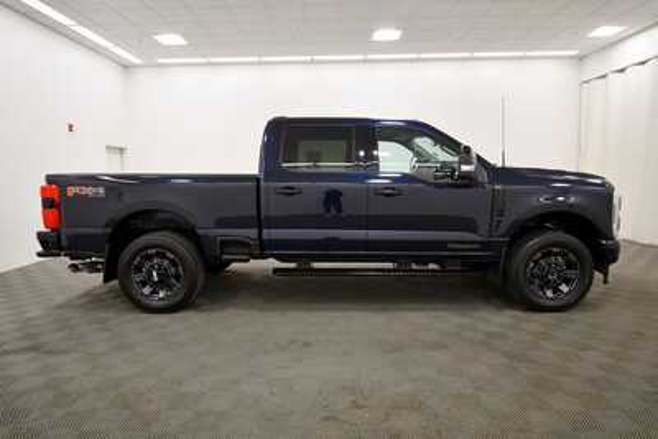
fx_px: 384
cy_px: 220
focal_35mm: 21
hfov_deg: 81.2
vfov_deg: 59.5
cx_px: 329
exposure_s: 1/160
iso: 800
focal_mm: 14
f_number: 5
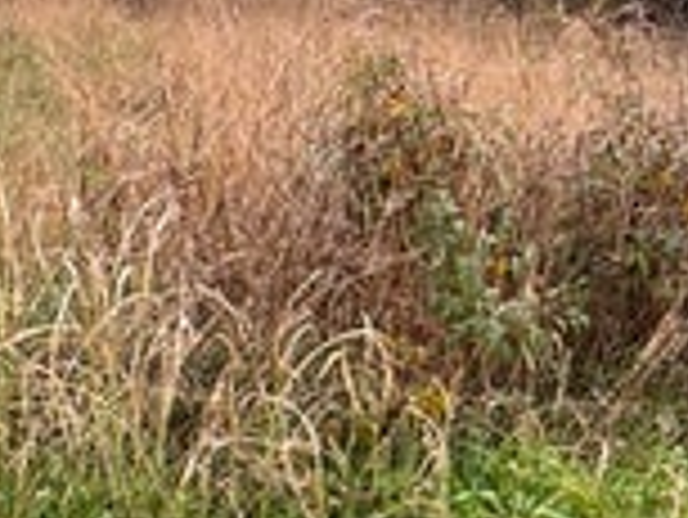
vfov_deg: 18.4
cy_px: -14
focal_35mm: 78
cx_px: 780
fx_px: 1551
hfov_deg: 23.3
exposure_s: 1/181
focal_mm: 2.22
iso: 40
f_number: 2.2
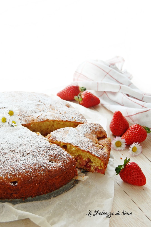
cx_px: 76
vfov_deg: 35.1
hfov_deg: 23.7
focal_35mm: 57
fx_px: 359
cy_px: 114
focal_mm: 38
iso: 360
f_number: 8
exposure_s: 1/60
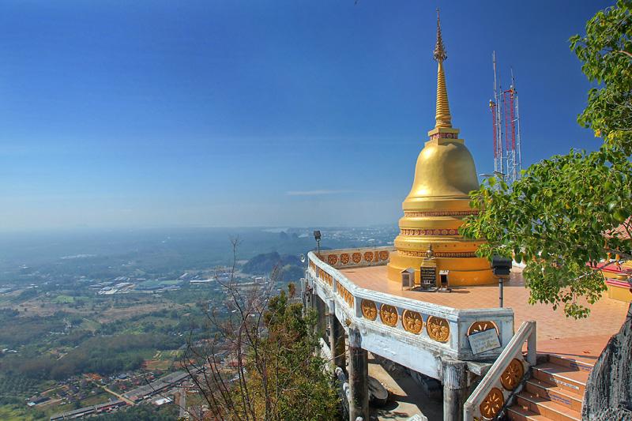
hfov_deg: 73.8
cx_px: 316
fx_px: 421
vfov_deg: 53.1
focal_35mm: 24
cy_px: 210
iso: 200
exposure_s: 1/250
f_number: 9
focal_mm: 16
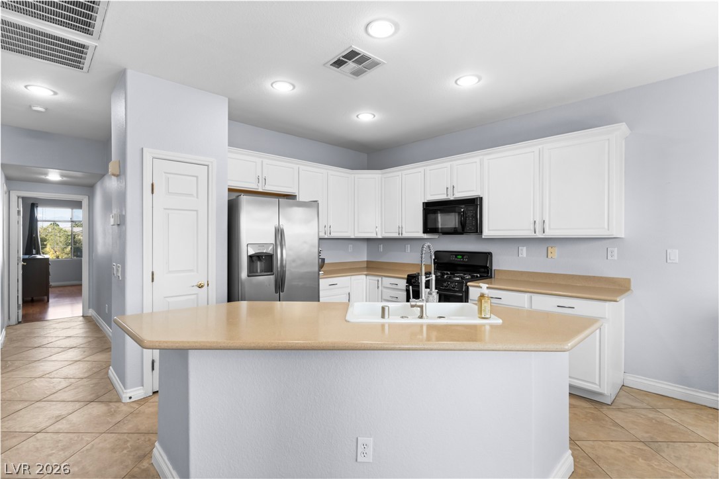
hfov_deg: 93.3
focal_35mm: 17
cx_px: 360
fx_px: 340
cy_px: 240
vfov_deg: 70.4
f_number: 8
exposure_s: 1/50
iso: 400
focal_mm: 17
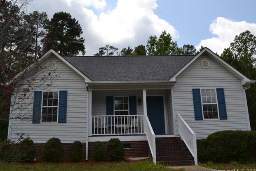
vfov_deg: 38.9
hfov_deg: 55.8
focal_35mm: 34
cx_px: 129
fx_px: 242
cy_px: 87
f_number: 10
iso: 100
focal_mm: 22
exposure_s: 1/200
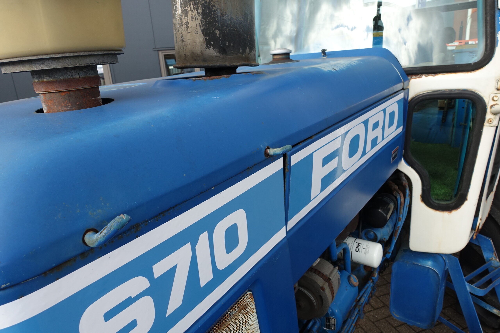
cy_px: 166
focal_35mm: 24
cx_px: 250
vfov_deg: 53.1
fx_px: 333
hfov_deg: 73.7
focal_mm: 8.8
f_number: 5.6
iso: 200
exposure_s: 1/160
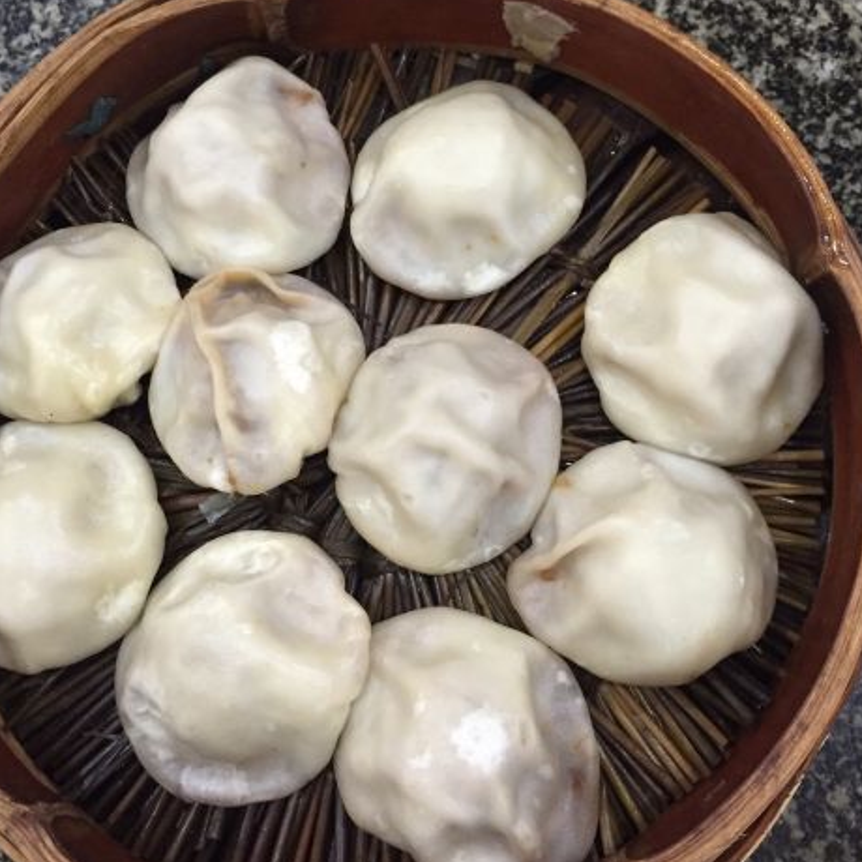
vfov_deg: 42.7
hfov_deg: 42.8
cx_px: 413
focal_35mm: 39
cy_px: 360
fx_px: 1099
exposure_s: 1/25
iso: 250
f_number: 2.2
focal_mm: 4.15
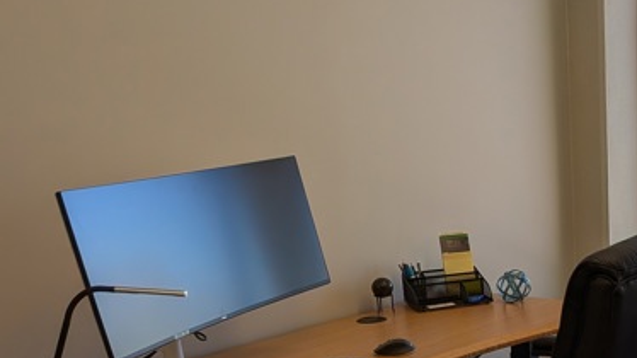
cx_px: 668
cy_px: 312
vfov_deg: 21.0
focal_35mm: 56
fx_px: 945
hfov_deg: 33.4
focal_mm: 4.53
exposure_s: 1/669
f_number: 1.7
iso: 29
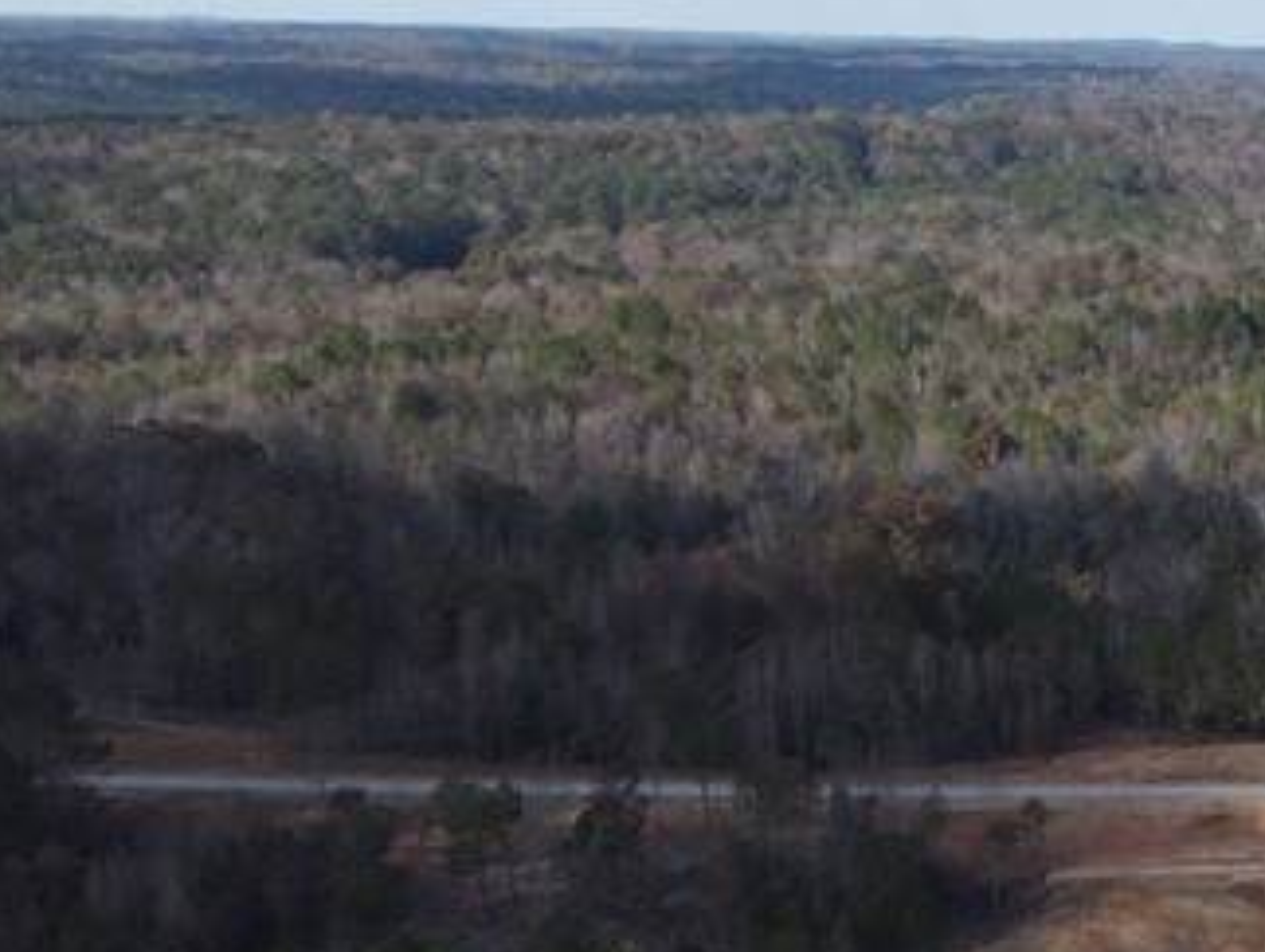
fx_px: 2780
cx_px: 1798
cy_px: 721
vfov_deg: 19.3
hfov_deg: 22.0
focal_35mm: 76
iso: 100
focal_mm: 4.5
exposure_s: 1/500
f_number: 2.8
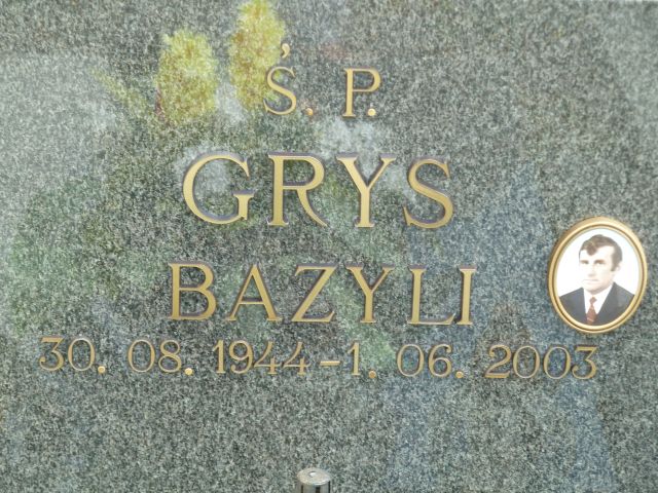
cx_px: 329
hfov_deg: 15.4
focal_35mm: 128
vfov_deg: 11.6
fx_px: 2433
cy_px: 246
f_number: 4.4
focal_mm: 21
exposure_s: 1/40
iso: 100
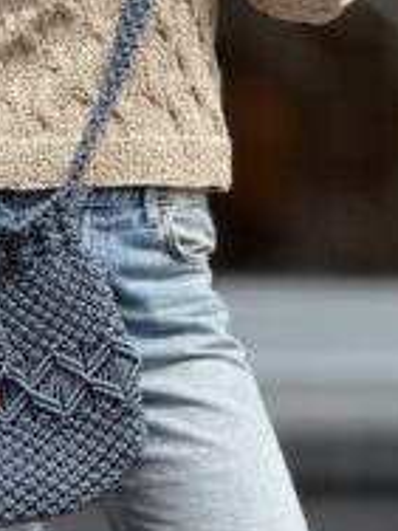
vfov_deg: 7.8
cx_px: 3
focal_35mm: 255
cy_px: 356
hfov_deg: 5.8
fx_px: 3909
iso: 50
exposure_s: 1/621
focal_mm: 15.66
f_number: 2.8
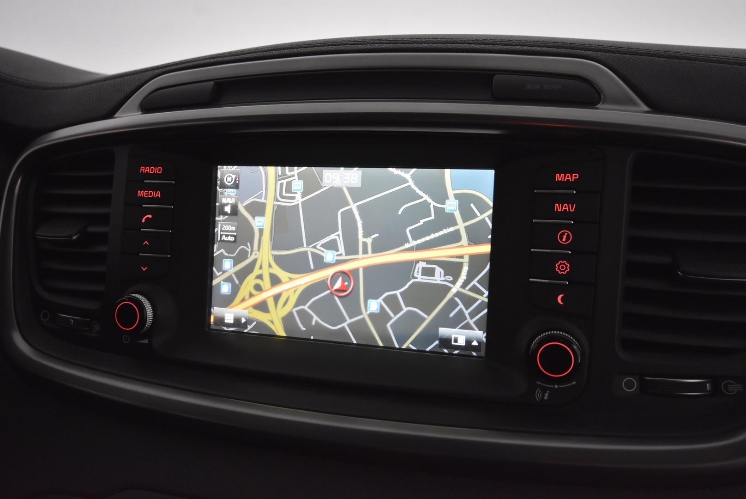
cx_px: 373
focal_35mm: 30
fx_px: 622
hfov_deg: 61.9
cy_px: 250
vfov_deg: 43.7
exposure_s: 1/60
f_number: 5.6
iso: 2200
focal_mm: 20
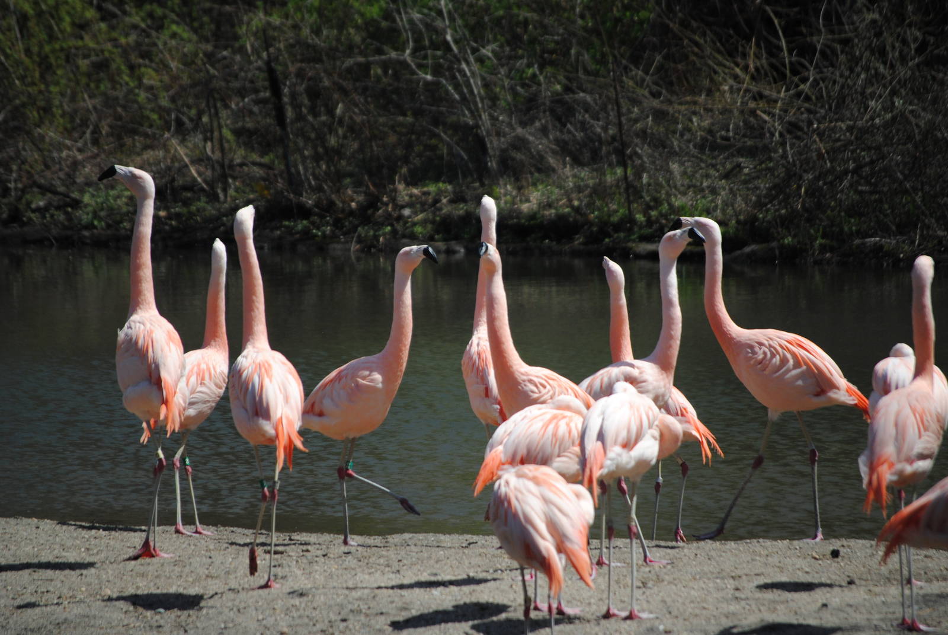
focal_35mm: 285
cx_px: 474
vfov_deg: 4.8
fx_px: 7514
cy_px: 318
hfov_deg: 7.2
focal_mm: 190
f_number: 5.6
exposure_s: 1/1250
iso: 200
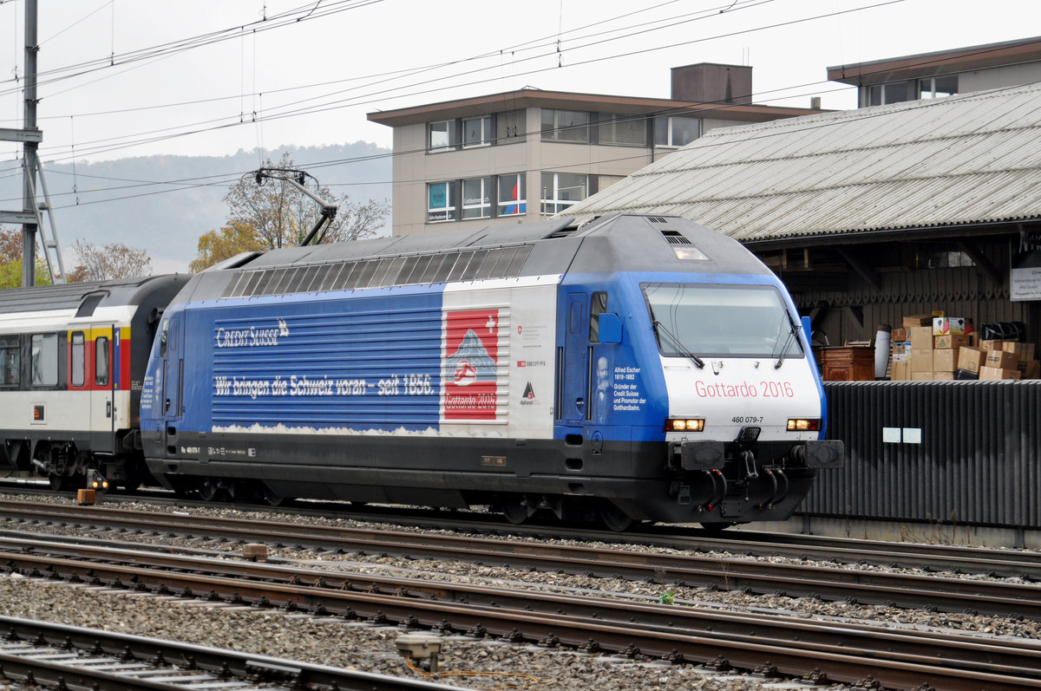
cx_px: 520
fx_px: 3033
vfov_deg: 13.0
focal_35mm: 105
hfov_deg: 19.5
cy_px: 346
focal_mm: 70
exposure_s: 1/800
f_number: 2.8
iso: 400
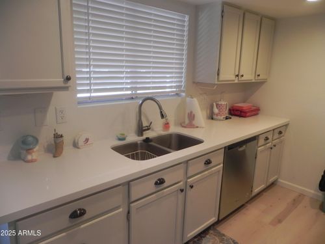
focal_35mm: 26
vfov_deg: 53.1
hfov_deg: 67.3
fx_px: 244
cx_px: 162
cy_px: 122
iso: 160
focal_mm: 4.6
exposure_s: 1/46
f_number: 2.8
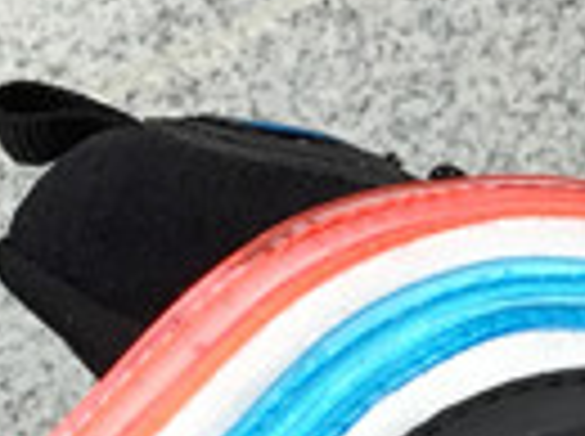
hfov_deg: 10.1
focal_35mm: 191
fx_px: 3222
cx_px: 792
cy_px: 557
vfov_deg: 7.7
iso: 40
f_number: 2.4
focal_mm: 3.3
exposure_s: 1/120
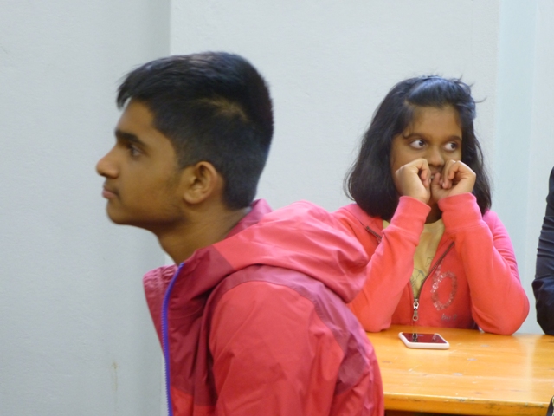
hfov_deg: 15.1
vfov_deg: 11.3
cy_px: 208
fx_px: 2097
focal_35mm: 131
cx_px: 277
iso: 400
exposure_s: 1/5
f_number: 5.2
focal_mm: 23.4
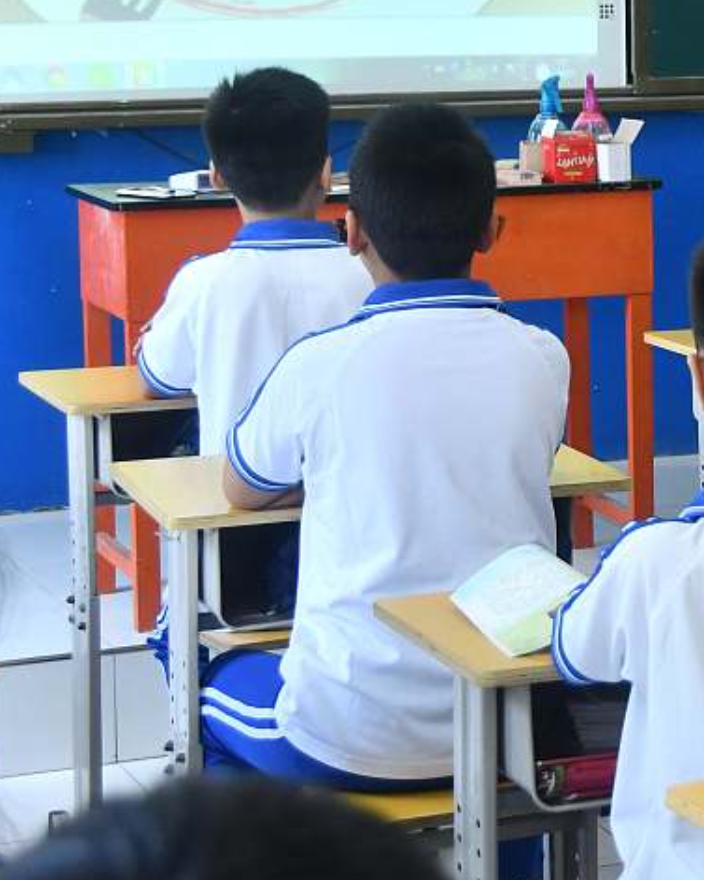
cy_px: 290
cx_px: 900
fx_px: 3176
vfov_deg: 15.7
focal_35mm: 122
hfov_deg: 12.3
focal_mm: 34
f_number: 5
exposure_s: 1/100
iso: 800
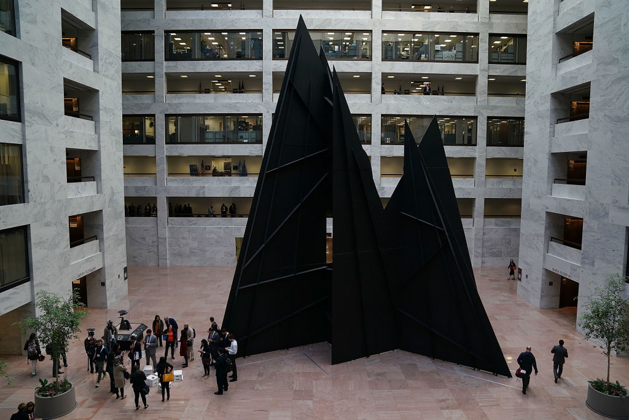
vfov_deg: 53.1
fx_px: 419
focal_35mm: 24
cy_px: 210
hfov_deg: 73.7
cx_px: 314
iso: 250
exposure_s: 1/125
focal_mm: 24
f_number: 2.8
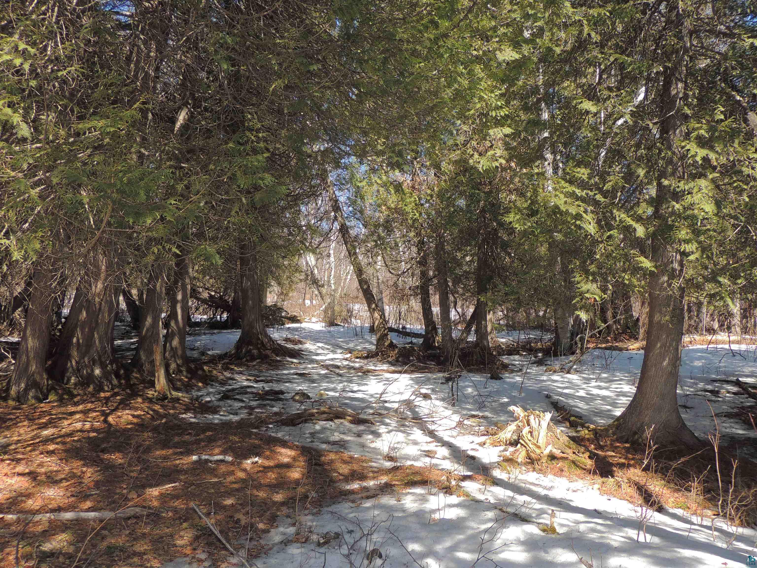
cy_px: 284
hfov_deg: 71.6
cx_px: 378
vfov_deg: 56.8
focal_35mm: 24
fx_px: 525
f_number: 3
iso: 100
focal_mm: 4.3
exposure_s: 1/500
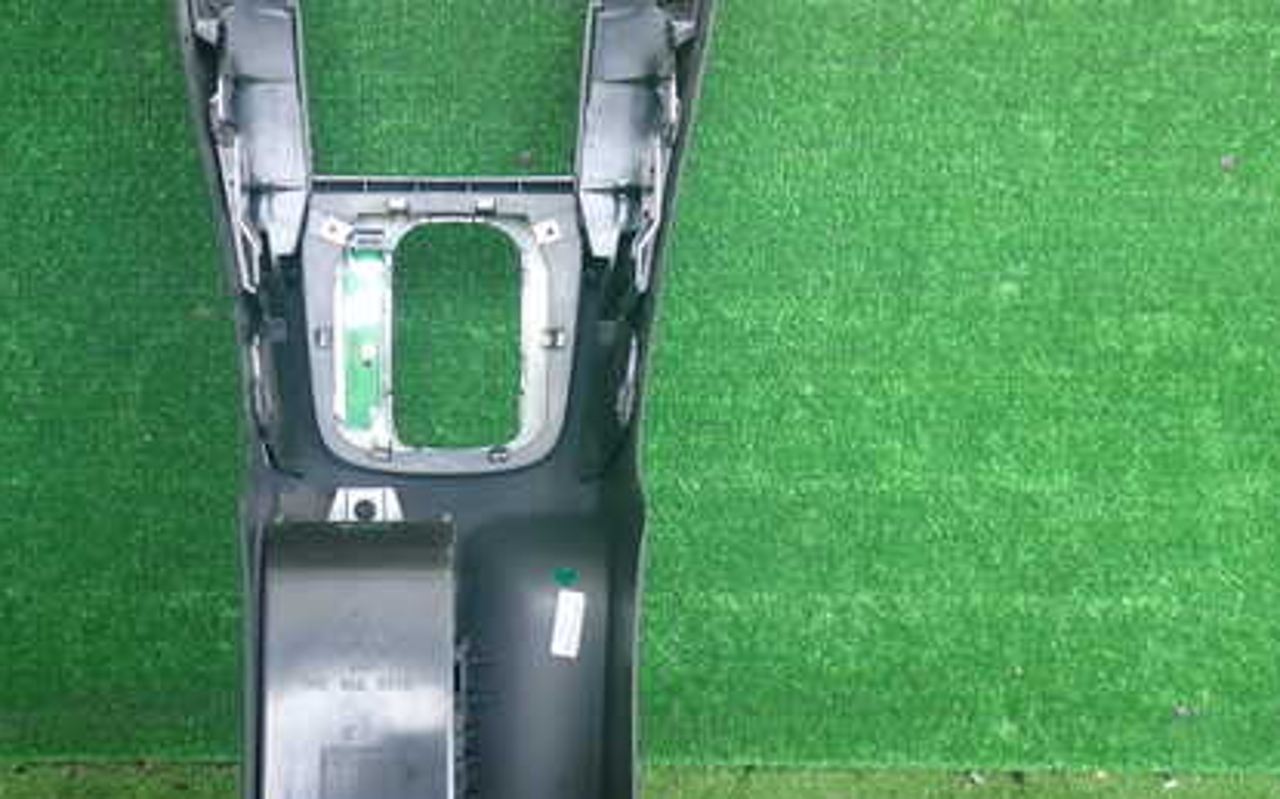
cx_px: 419
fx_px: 1604
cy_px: 398
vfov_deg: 28.0
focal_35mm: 46
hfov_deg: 42.9
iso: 200
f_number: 2.3
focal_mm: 5.4
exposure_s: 1/60
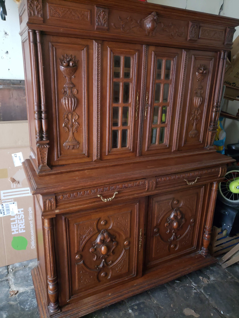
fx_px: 239
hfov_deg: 53.1
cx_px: 120
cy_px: 159
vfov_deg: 67.3
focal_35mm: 26
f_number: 1.5
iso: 1000
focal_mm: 4.3
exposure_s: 1/10
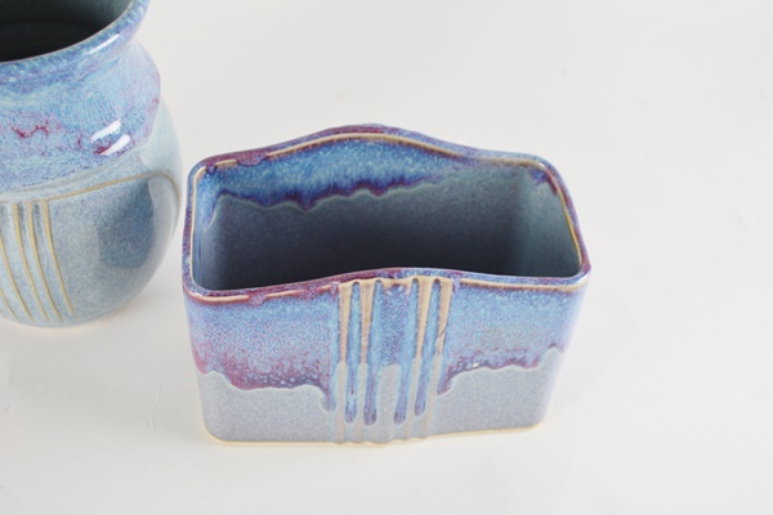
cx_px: 386
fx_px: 934
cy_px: 258
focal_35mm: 44
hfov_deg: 45.0
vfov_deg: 30.8
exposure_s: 1/100
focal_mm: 29
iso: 400
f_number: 5
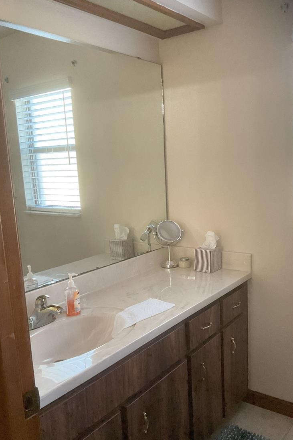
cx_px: 158
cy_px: 239
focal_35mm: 33
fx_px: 403
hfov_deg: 39.9
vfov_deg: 57.1
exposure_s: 1/60
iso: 250
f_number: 1.8
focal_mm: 3
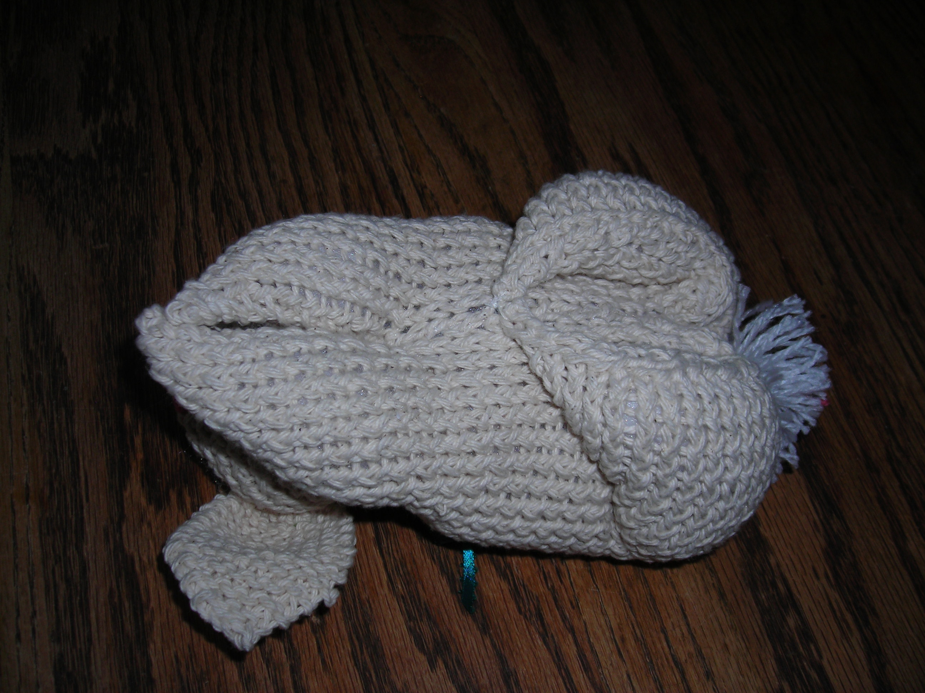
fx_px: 1015
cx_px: 462
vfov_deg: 37.7
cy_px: 346
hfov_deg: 49.0
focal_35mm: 38
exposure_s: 1/60.1
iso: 50
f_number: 3.2
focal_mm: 6.3
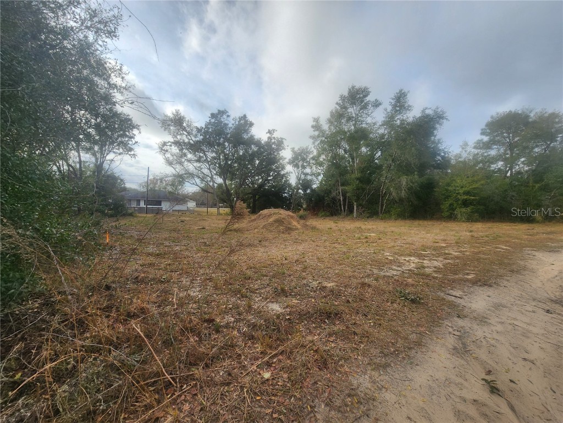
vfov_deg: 89.9
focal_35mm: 13
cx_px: 282
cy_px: 212
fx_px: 211
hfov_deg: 106.2
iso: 50
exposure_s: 1/1126
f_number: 2.2
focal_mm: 2.2
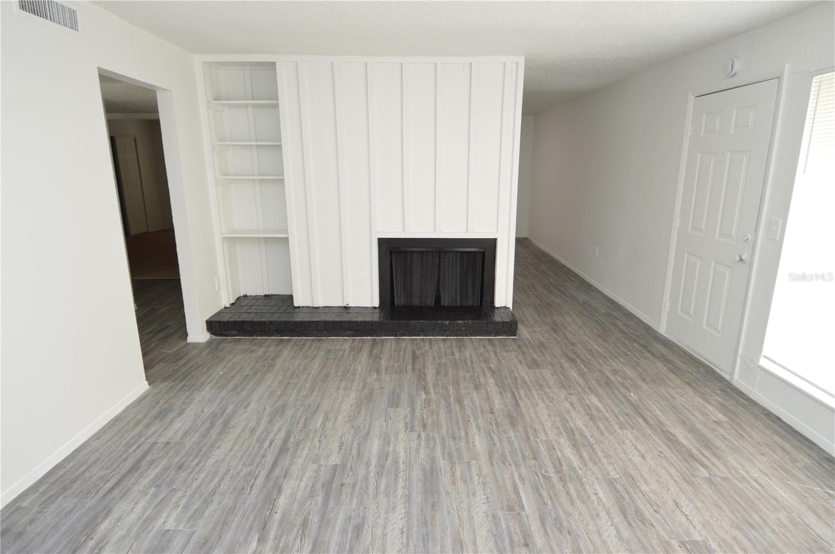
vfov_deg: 67.3
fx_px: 417
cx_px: 418
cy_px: 277
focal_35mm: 18
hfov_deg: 90.1
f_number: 5
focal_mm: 12
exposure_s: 1/100
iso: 400
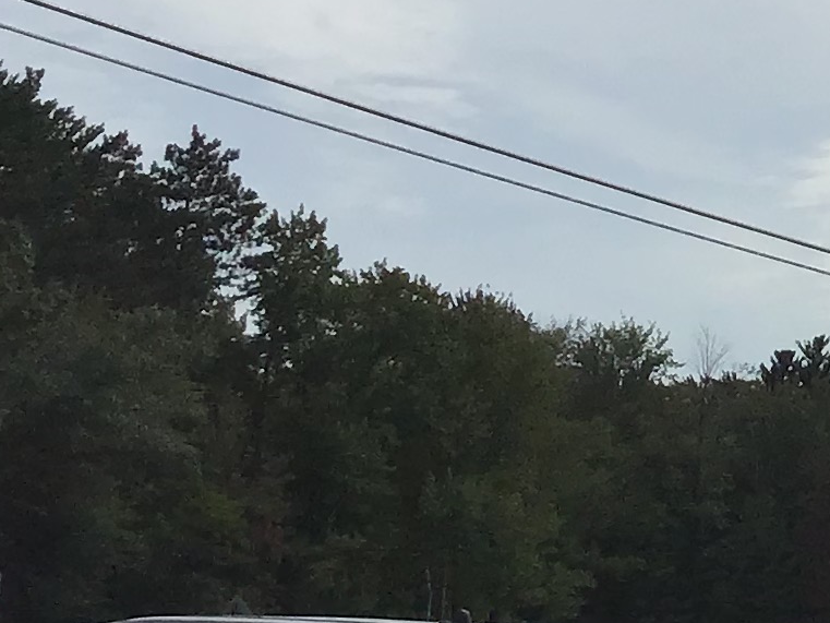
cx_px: 1509
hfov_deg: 13.3
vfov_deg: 11.1
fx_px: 3189
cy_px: 155
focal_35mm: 133
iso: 25
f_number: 2.4
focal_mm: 3.3
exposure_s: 1/4292
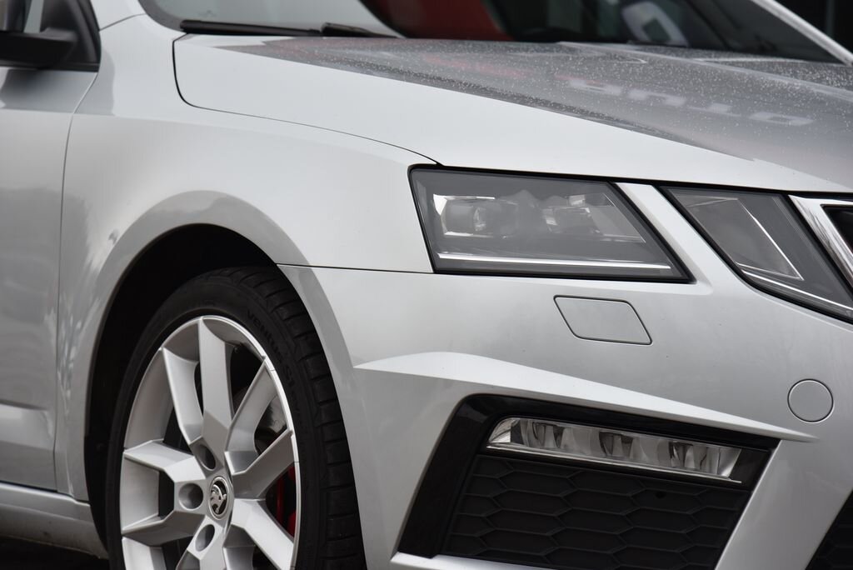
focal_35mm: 120
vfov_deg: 11.4
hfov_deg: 17.1
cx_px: 426
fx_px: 2845
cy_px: 285
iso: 500
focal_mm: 120
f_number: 7.1
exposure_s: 1/200
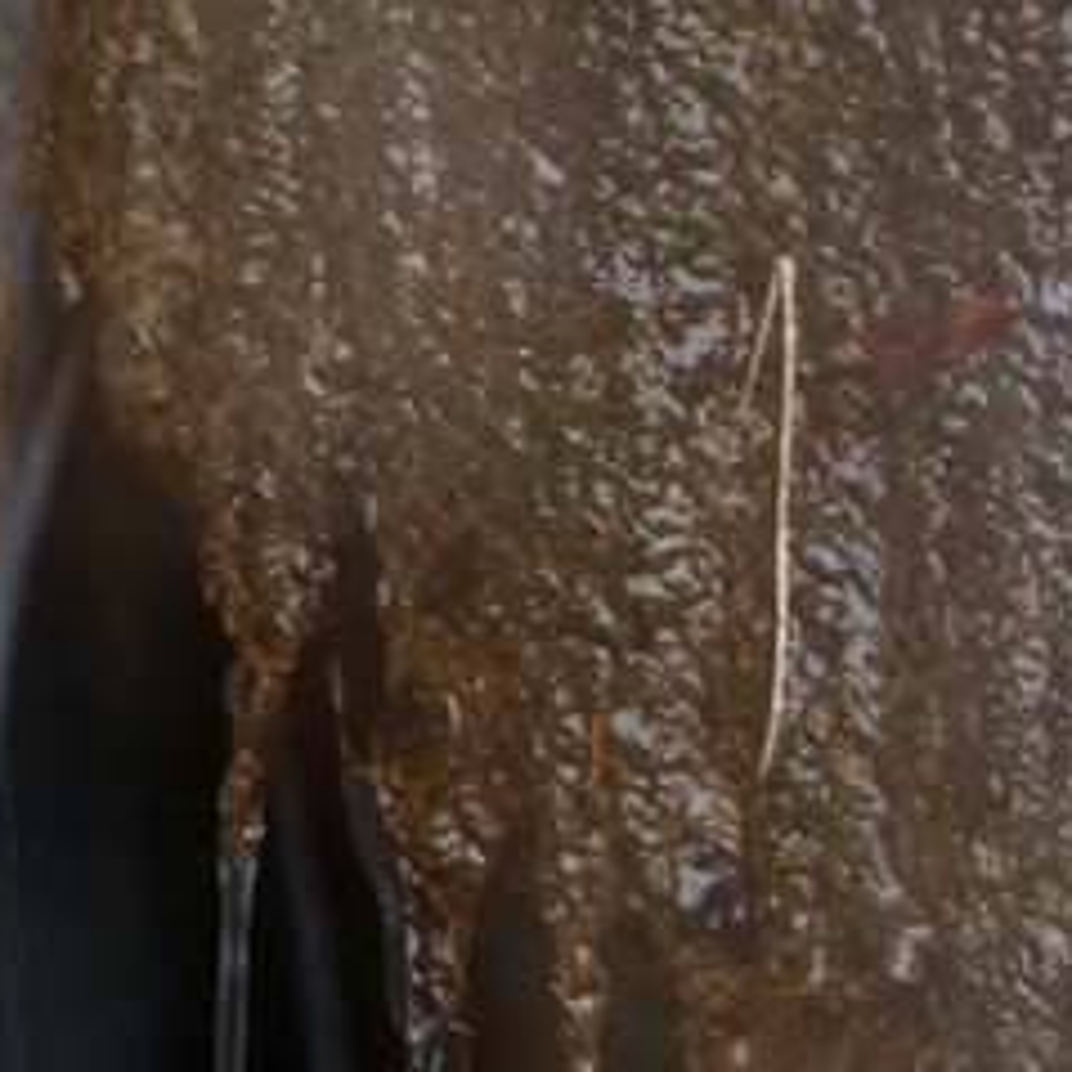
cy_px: 2985
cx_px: 2781
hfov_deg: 1.4
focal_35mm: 1208
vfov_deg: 1.4
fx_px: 42324
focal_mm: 170
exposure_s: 1.3
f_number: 14
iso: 100
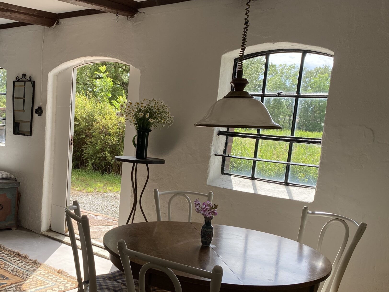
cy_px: 193
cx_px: 96
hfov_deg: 44.2
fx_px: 461
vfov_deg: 34.8
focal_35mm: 41
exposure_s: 1/890
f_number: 1.8
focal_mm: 4.25
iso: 32
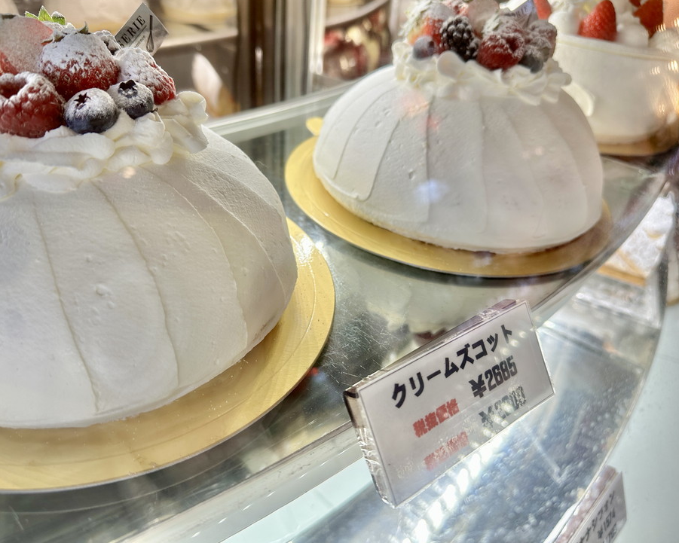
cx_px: 328
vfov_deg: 54.9
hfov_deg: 66.0
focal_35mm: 26
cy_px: 265
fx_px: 523
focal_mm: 6.86
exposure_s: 1/361
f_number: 1.78
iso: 80
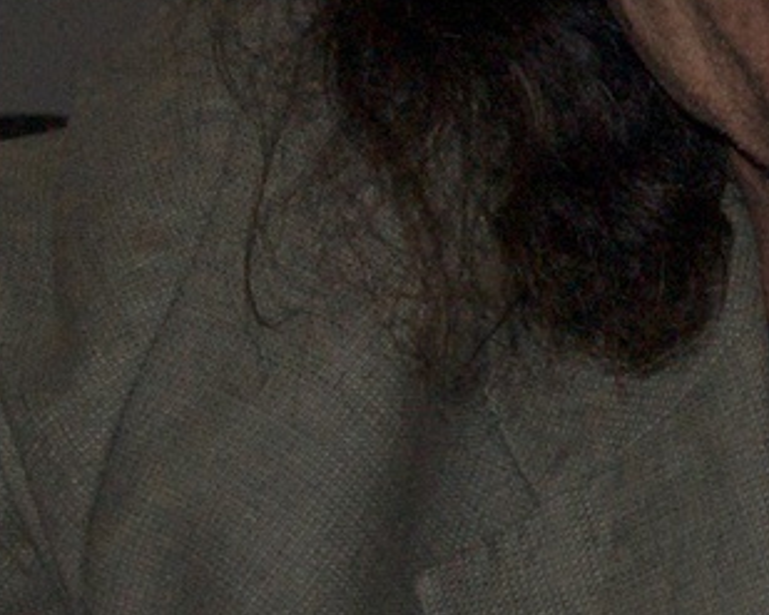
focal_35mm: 365
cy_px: -105
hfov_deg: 5.2
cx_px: 1720
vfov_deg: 4.2
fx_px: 8305
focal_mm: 32
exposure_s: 1/60
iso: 400
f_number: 4
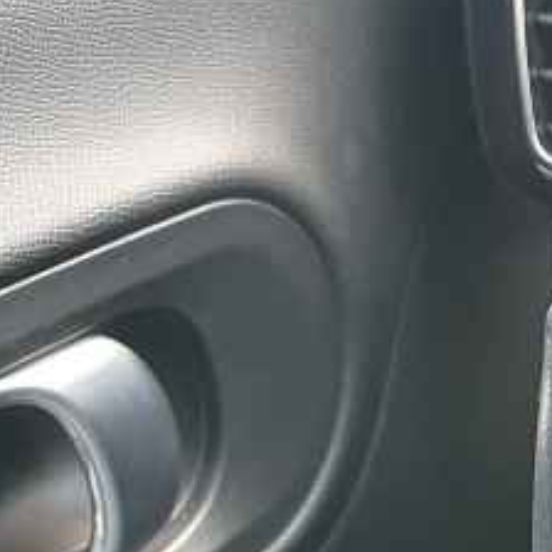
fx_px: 1479
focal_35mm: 82
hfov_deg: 17.9
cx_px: 922
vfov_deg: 19.9
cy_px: 648
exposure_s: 1/120
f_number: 2.4
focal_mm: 4.32
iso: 200
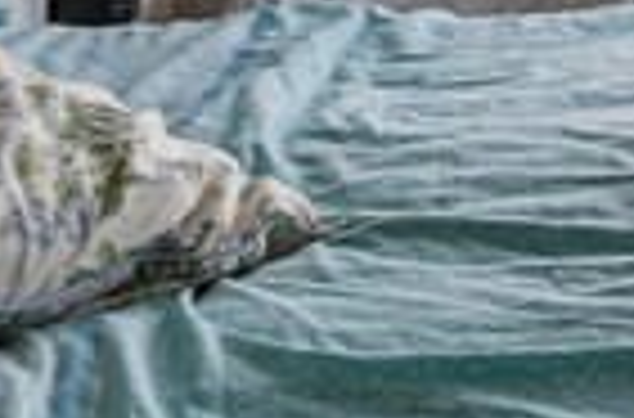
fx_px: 1790
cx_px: 1353
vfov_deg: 12.1
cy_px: -375
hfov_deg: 15.2
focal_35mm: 102
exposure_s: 1/8
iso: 400
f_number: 8
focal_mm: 14
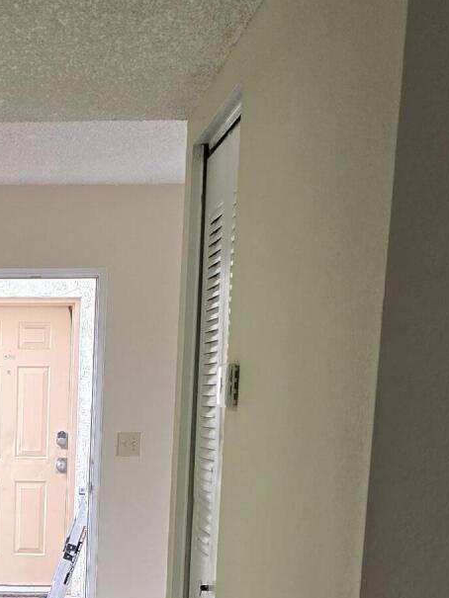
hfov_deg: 18.5
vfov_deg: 23.6
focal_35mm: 76
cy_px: 700
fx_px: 1314
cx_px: -62
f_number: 1.7
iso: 80
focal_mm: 6.3
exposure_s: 1/60
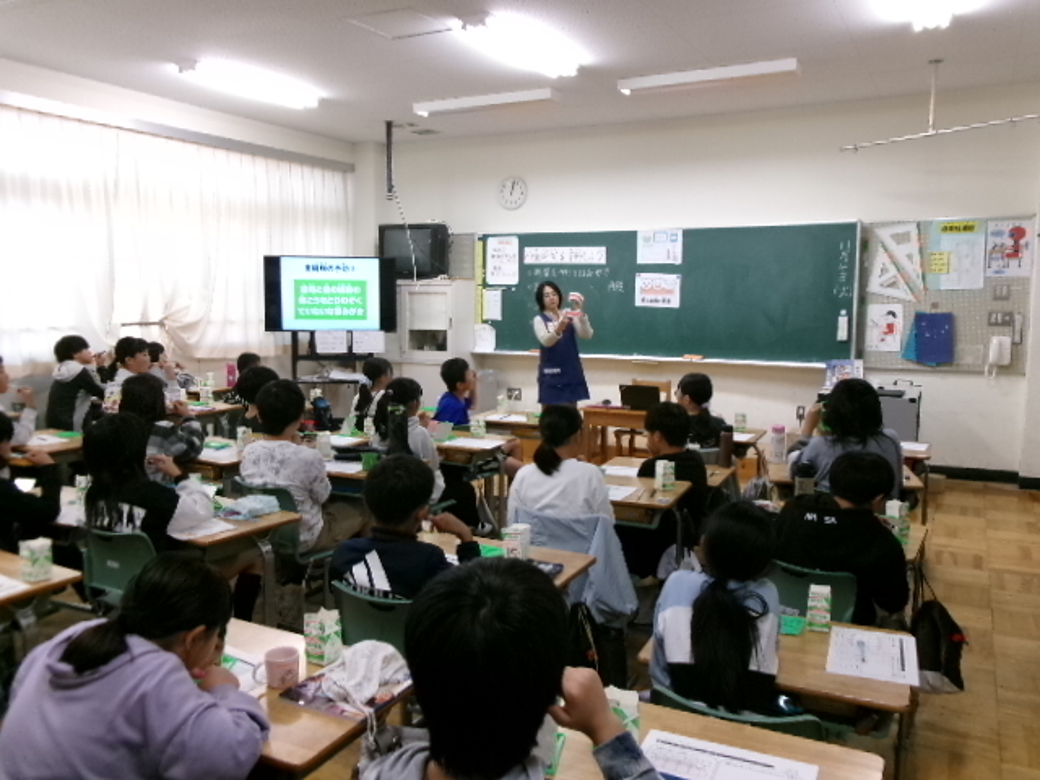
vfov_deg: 49.7
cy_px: 390
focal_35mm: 28
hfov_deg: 63.4
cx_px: 520
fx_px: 841
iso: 240
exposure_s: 1/34
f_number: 3.9
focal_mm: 5.1
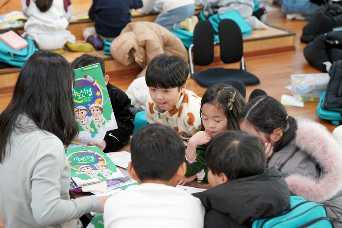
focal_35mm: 70
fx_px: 665
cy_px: 114
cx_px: 171
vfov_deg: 19.5
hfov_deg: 28.8
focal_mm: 70
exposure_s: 1/160
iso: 2500
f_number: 4
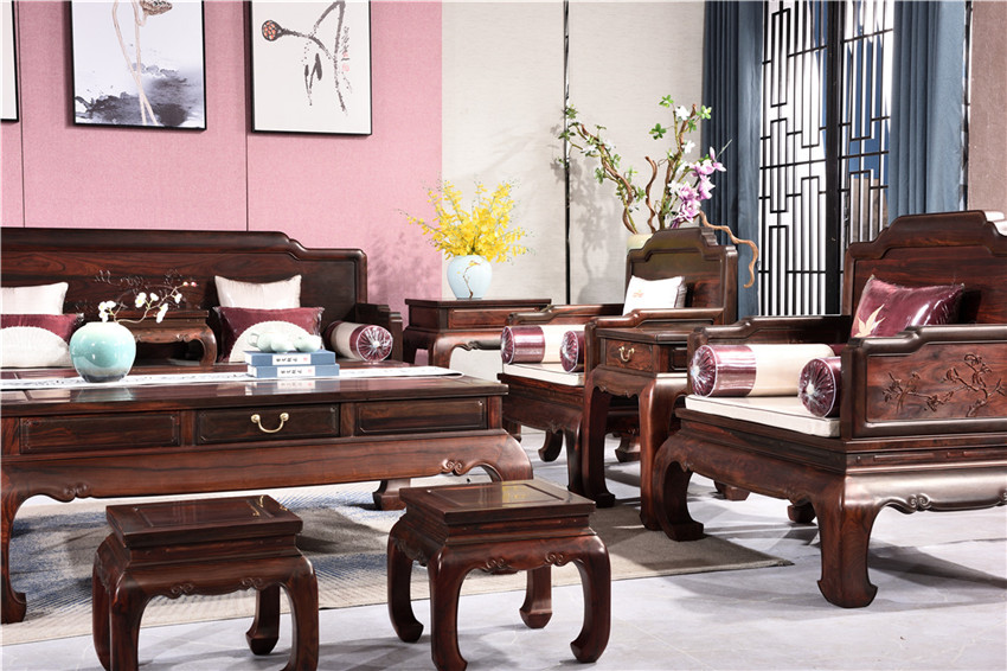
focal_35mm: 50
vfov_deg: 27.0
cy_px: 336
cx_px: 504
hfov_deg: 39.6
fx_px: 1398
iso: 125
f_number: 11
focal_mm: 50
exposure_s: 1/125
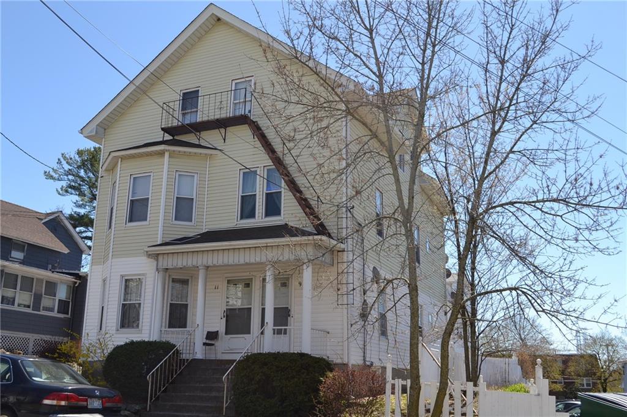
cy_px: 208
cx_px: 314
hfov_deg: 53.1
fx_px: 627
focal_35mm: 36
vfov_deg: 36.8
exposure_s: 1/200
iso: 100
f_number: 7.1
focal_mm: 24
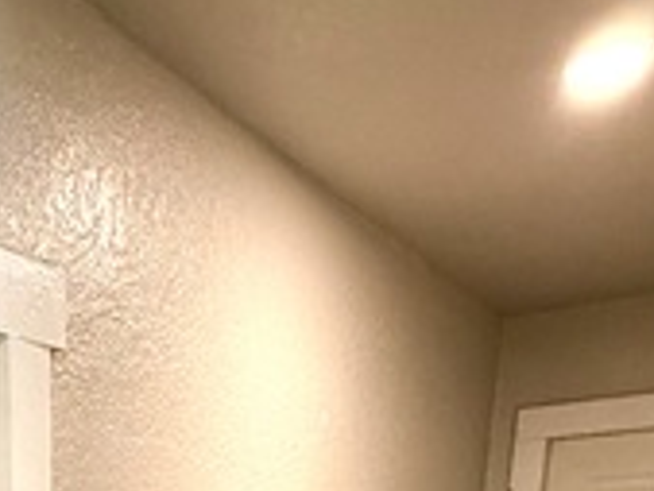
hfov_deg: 33.5
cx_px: 23
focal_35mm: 53
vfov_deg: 19.7
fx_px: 1002
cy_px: 905
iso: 400
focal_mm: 2.22
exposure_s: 1/120
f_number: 2.2
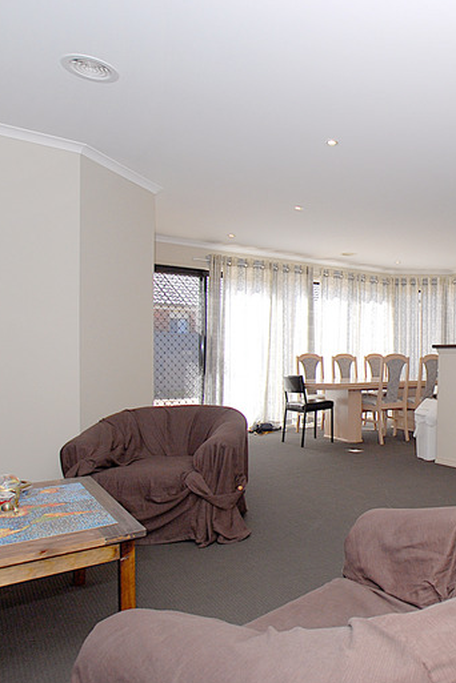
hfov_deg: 43.3
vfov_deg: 69.8
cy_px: 343
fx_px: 490
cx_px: 449
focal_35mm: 26
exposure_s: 1/125
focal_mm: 11
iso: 200
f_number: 5.6
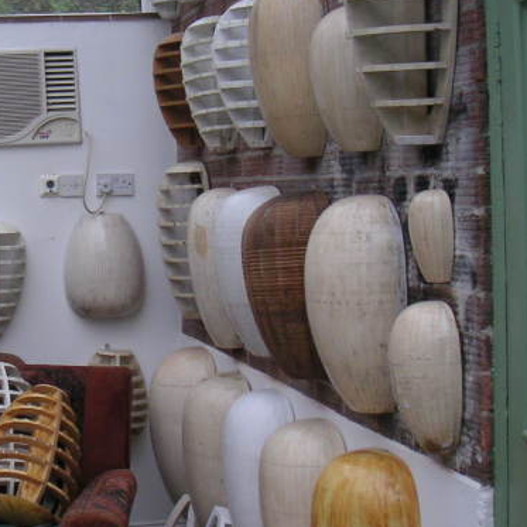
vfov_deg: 24.0
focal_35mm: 72
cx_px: 49
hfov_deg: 23.3
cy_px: 259
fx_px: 1240
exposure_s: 1/20
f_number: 2.8
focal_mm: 6
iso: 100
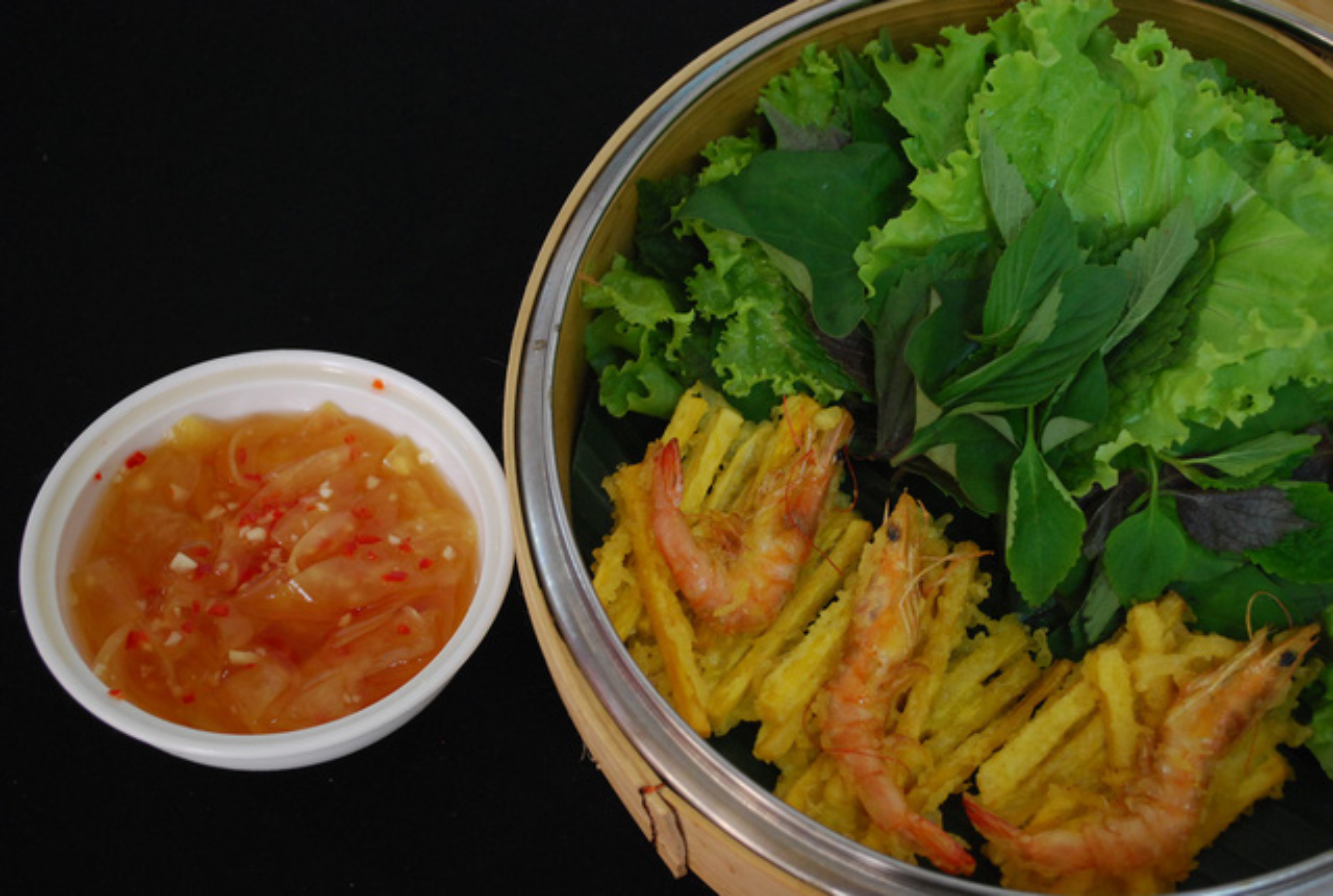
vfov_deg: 25.2
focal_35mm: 54
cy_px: 448
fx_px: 2004
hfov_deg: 36.8
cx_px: 666
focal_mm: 36
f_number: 5.3
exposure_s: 1/30
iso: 800
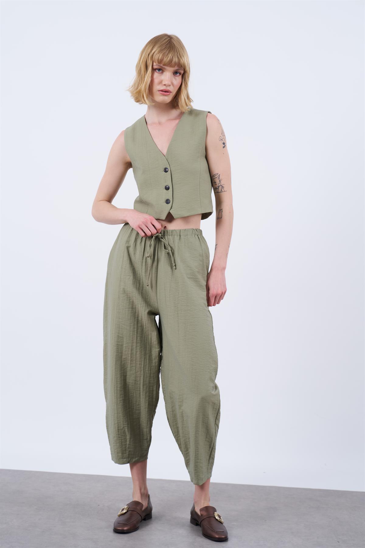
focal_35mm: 70
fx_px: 1065
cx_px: 182
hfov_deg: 19.5
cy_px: 274
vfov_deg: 28.8
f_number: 6.3
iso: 100
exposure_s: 1/160
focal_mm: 70
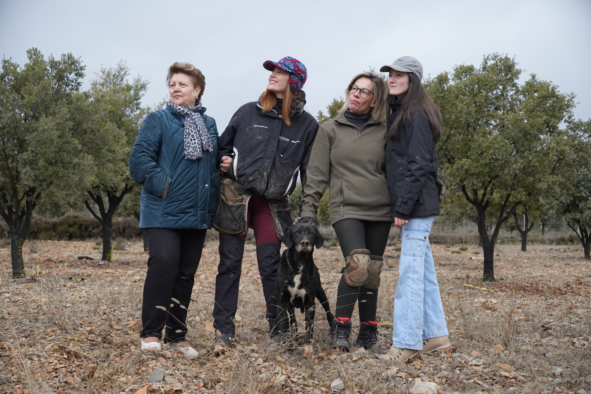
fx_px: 758
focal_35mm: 46
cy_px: 197
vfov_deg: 29.1
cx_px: 296
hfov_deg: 42.6
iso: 1250
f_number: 4
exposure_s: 1/160
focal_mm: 30.8
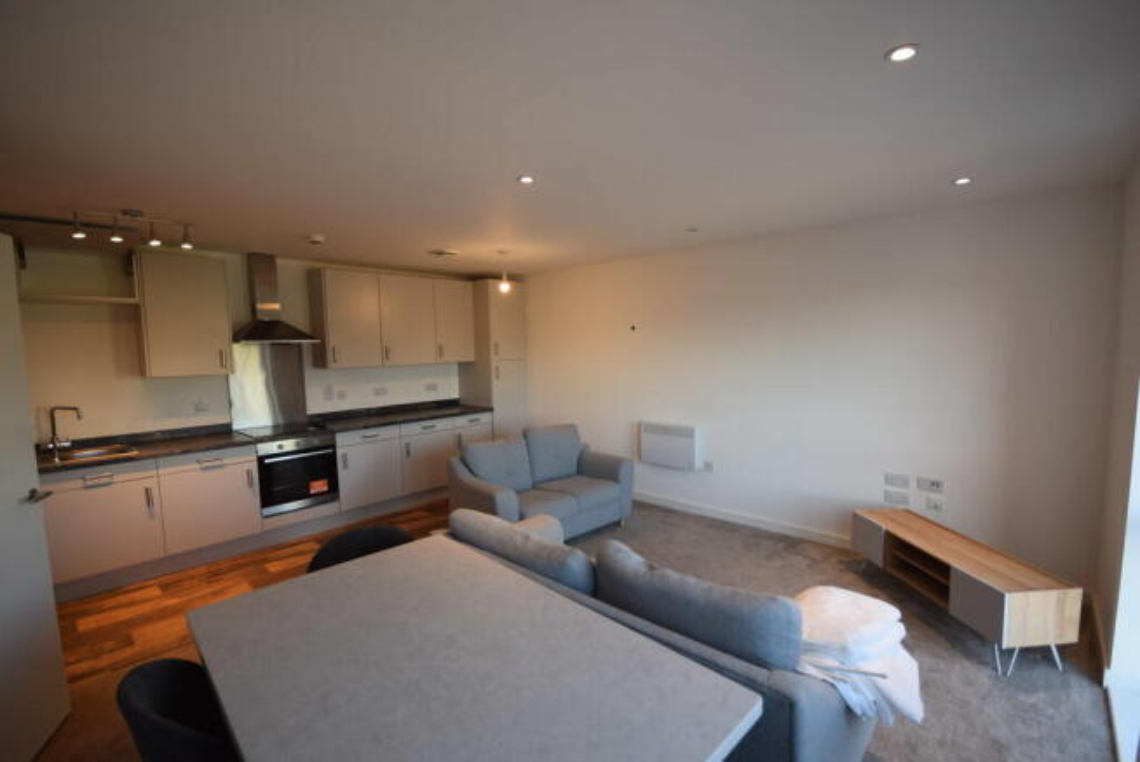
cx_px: 570
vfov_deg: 77.4
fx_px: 475
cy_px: 381
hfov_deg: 100.4
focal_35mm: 15
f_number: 4.5
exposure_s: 1/80
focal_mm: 10
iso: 400
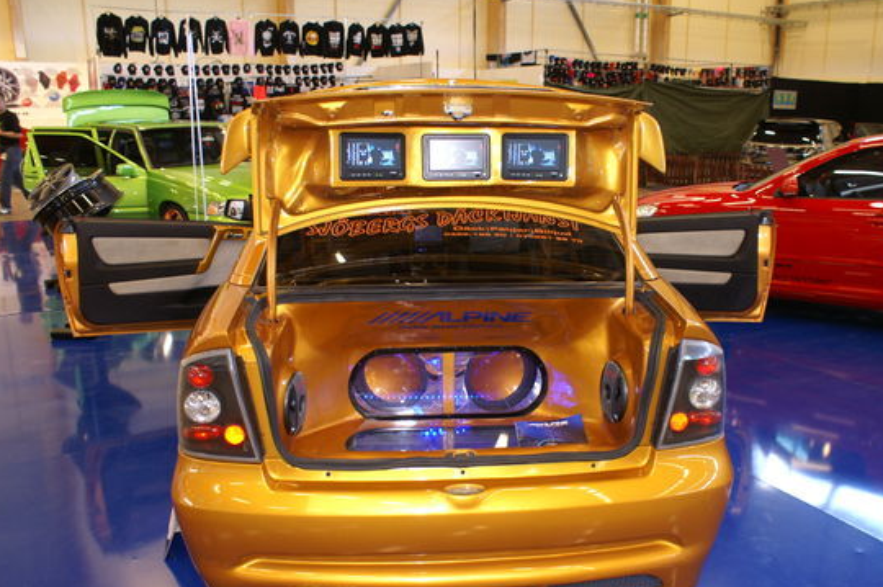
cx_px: 479
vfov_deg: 41.0
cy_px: 314
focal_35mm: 32
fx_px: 784
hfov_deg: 58.7
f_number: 3.5
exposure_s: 1/20
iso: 400
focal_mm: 18
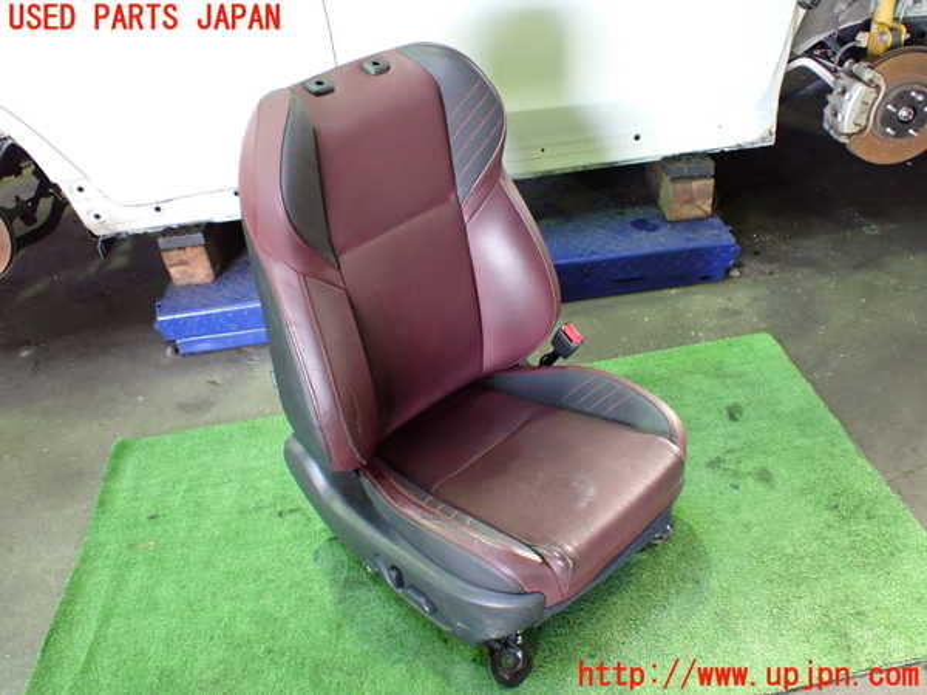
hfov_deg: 60.0
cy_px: 348
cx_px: 464
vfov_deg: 46.8
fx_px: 803
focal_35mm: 30
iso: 800
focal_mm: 5.4
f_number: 2.3
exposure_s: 1/40
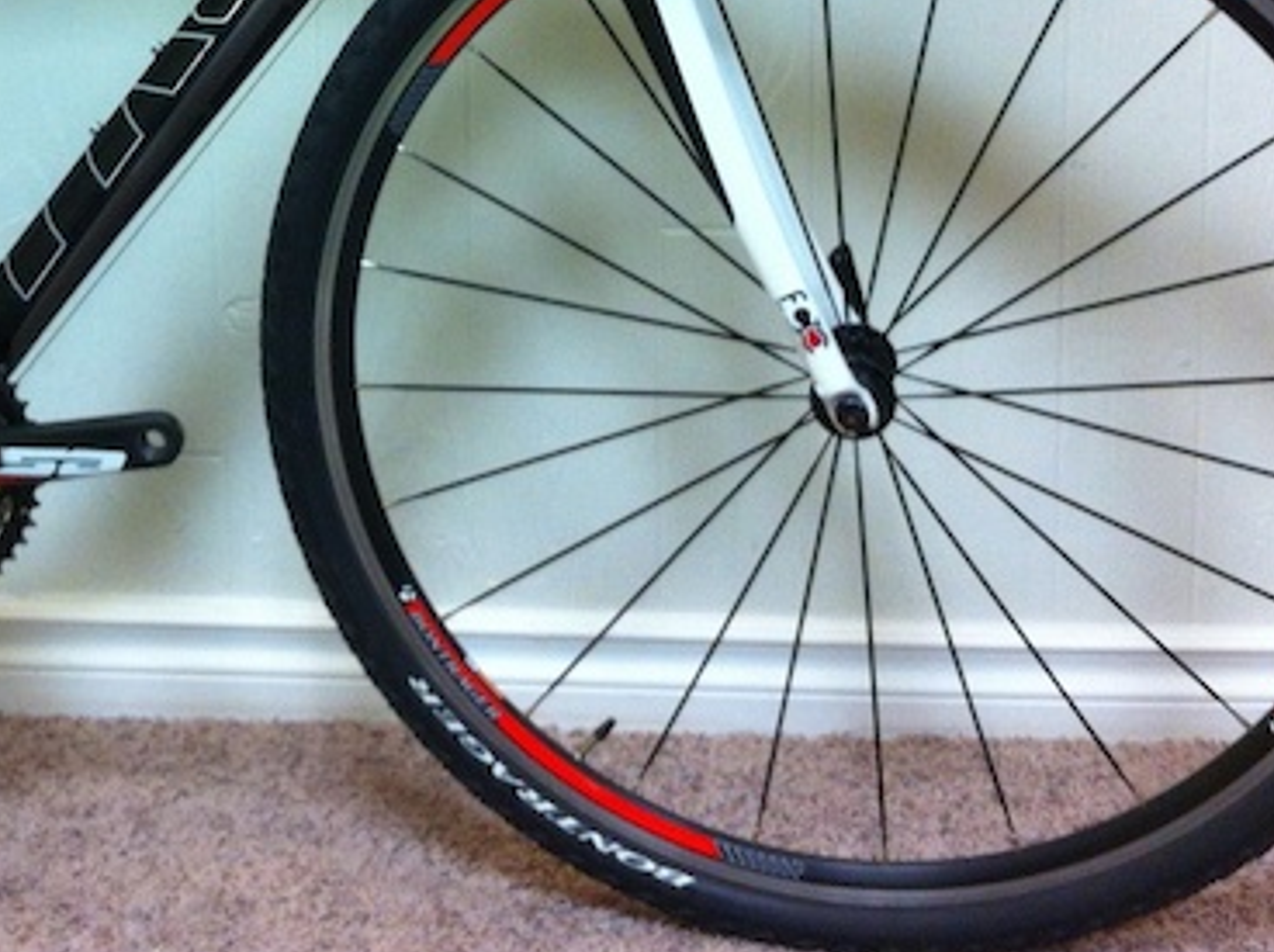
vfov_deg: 18.8
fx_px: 2793
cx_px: 208
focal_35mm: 76
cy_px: -7
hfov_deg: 25.1
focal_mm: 3.85
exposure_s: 1/15
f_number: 2.8
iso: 125
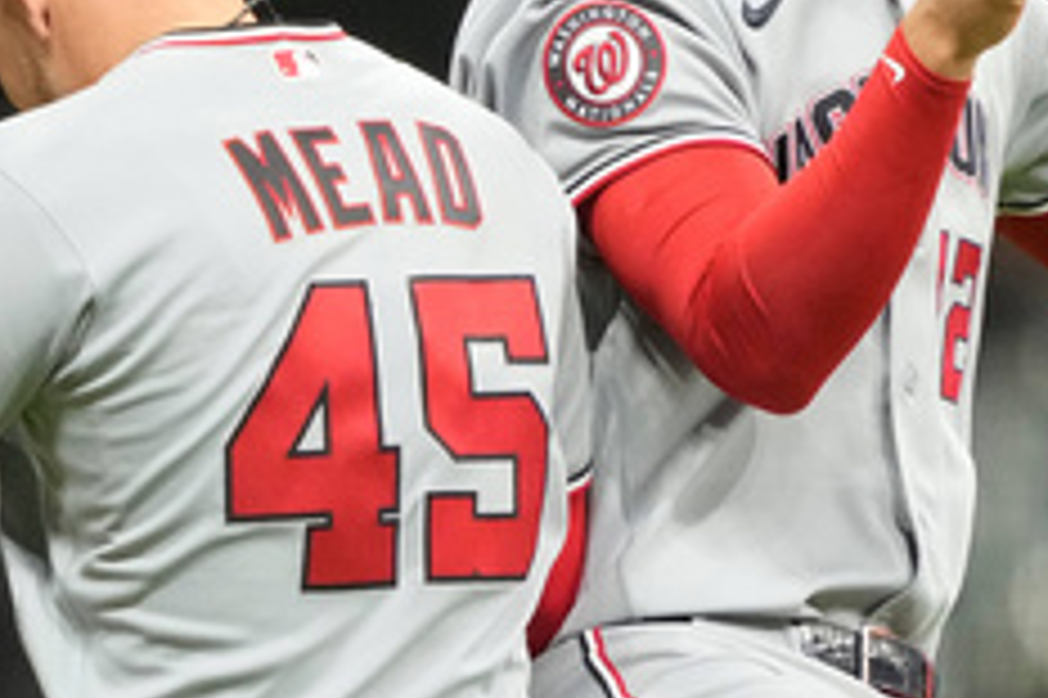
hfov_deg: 1.2
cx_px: 648
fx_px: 51198
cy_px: 950
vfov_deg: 0.8
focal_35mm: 1760
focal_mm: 400
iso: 4000
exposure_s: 1/1600
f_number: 2.8
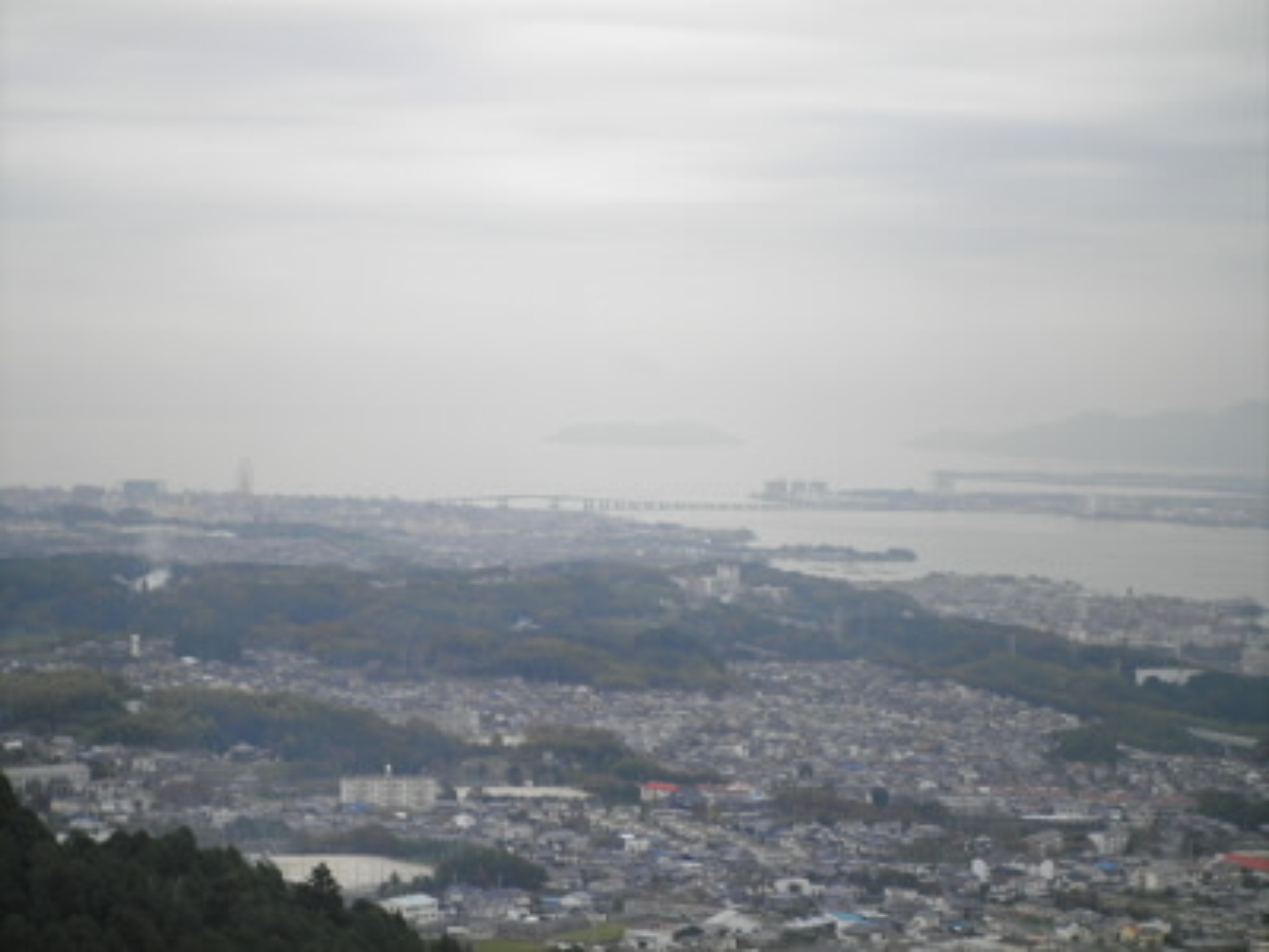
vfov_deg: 13.7
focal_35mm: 108
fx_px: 3959
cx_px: 634
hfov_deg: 18.2
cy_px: 476
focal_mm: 19.6
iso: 80
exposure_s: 1/125
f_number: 5.9
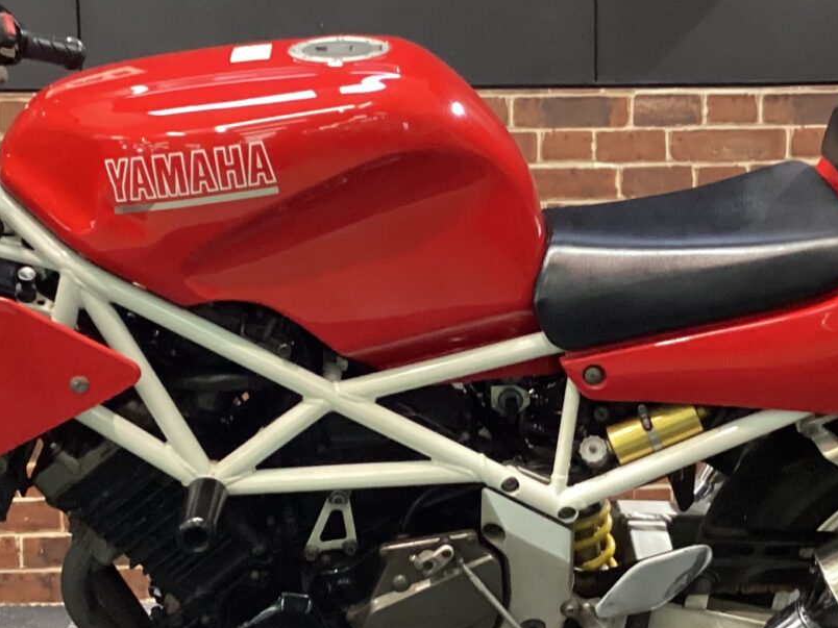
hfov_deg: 26.3
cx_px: 448
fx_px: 1791
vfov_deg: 19.9
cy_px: 332
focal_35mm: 74
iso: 400
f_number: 2.4
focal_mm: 3.3
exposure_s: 1/40
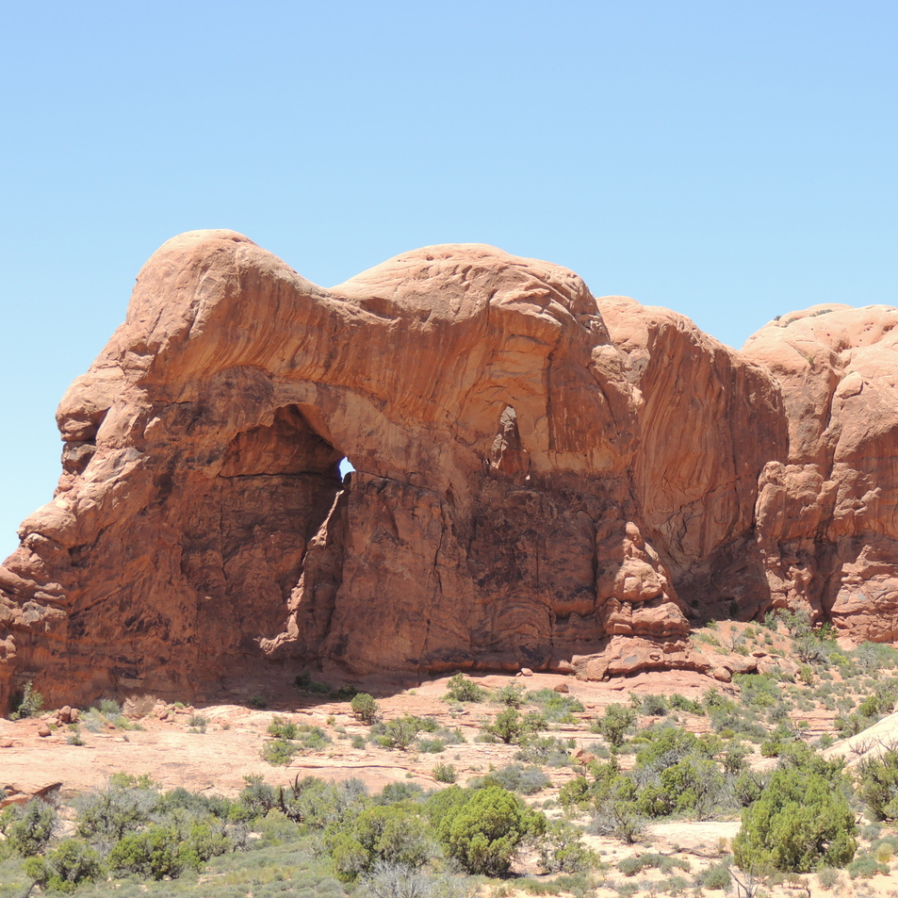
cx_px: 586
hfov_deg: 19.5
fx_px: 2612
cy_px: 451
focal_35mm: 89
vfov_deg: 19.5
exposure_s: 1/400
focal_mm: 13.3
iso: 100
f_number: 3.9
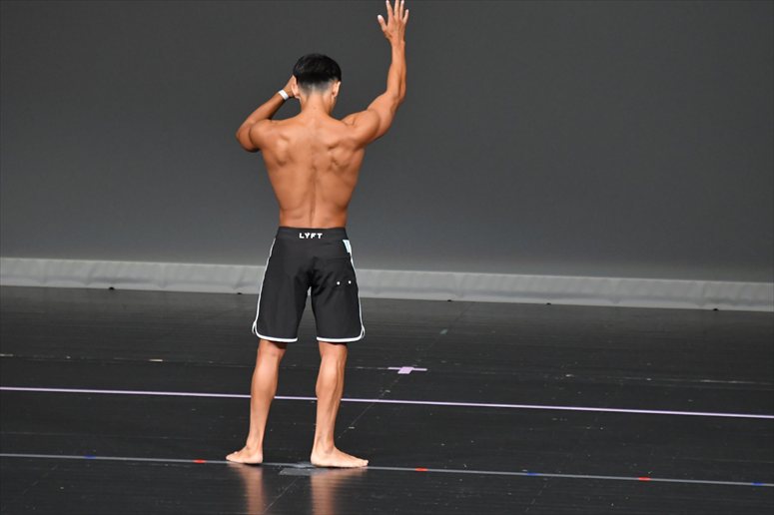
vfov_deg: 4.0
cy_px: 258
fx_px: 7414
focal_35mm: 345
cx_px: 387
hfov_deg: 6.0
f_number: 5.6
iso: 4000
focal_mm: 230
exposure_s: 1/400
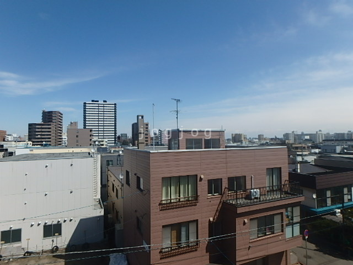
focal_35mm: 21
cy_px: 132
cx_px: 176
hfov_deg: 79.0
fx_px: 214
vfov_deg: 63.4
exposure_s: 1/640
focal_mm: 3.7
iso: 125
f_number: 6
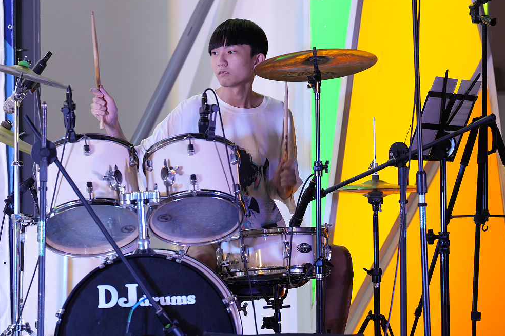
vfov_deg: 4.9
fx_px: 3913
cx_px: 228
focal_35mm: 279
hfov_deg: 7.4
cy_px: 133
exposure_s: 1/125
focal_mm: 143
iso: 200
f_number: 2.8
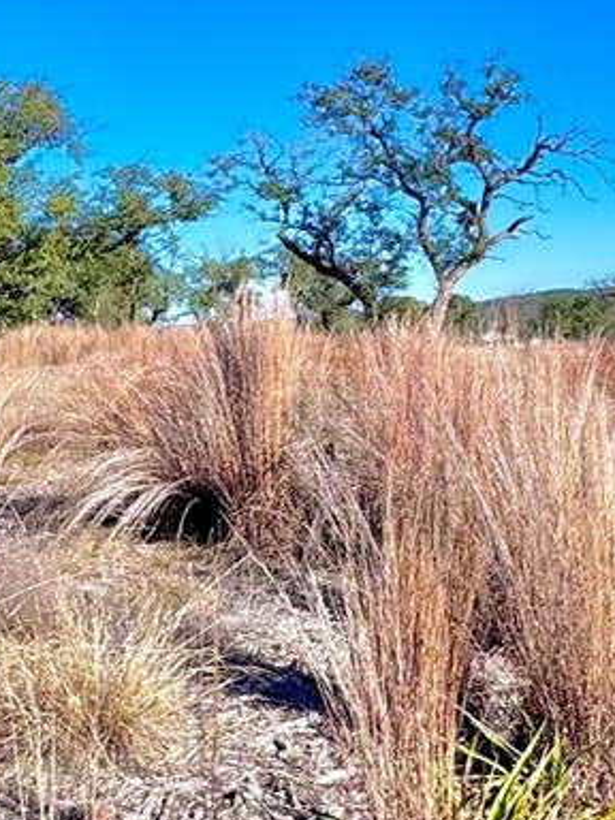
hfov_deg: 26.1
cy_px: 320
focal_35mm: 56
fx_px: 1327
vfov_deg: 34.2
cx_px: 314
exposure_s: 1/1880
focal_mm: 2.22
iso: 50
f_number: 2.2
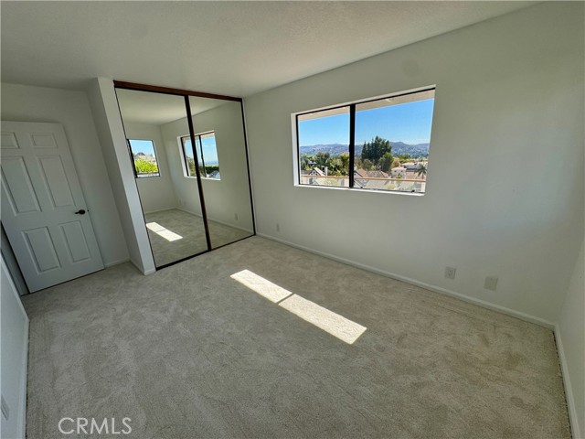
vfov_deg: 85.7
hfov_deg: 102.1
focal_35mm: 14
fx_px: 237
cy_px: 220
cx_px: 292
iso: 40
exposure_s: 1/669
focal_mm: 2.22
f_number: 2.2
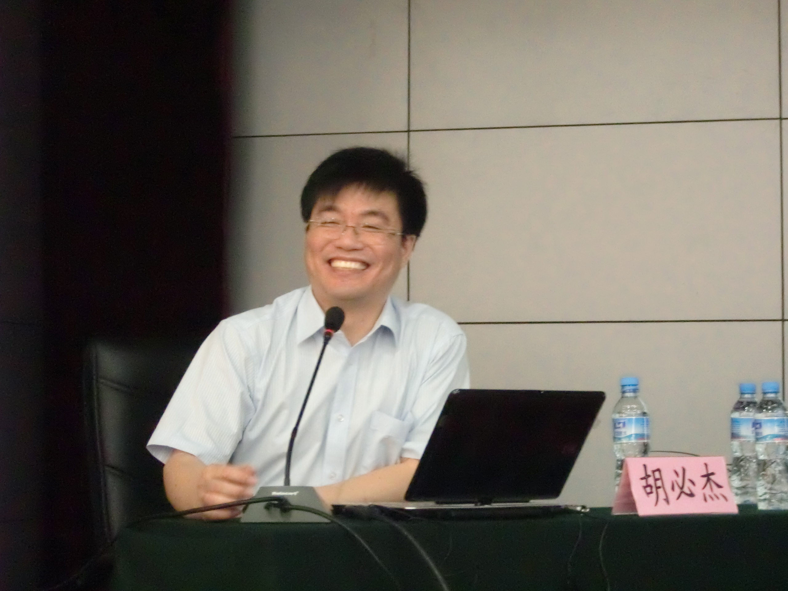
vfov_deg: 13.7
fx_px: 2459
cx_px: 394
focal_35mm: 108
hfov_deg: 18.2
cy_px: 296
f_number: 5.3
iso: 1600
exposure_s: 1/25
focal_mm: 18.9
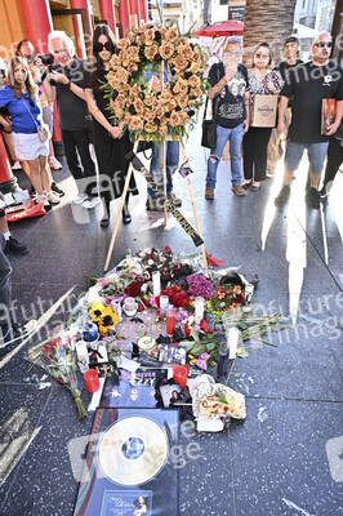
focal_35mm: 24
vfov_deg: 73.8
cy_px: 258
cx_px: 172
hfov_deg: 53.1
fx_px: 344
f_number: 6.3
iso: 1600
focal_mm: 24
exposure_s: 1/400
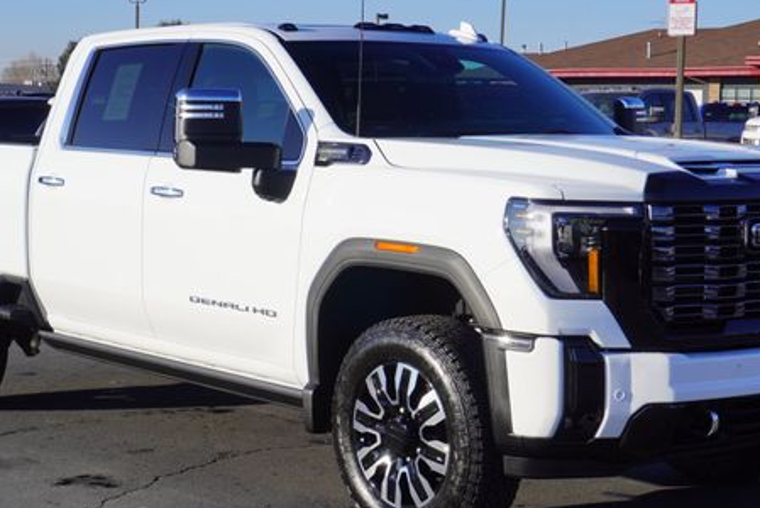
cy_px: 296
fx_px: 1627
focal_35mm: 77
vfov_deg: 17.7
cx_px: 379
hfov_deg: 26.3
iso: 100
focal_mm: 36
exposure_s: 1/160
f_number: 11
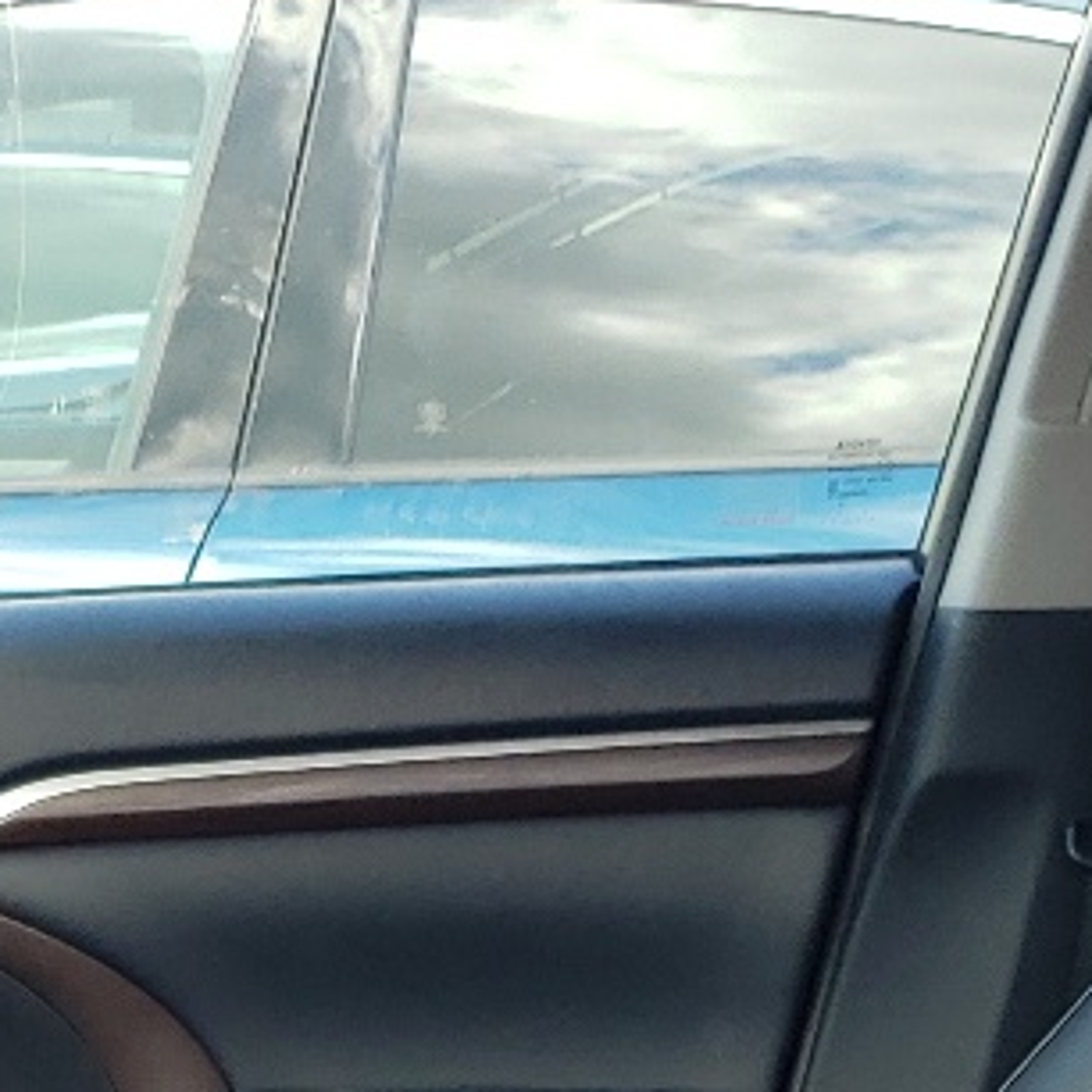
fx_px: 4283
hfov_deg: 14.2
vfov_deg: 13.5
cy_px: 1752
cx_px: -125
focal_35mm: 120
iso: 50
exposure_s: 1/263
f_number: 1.5
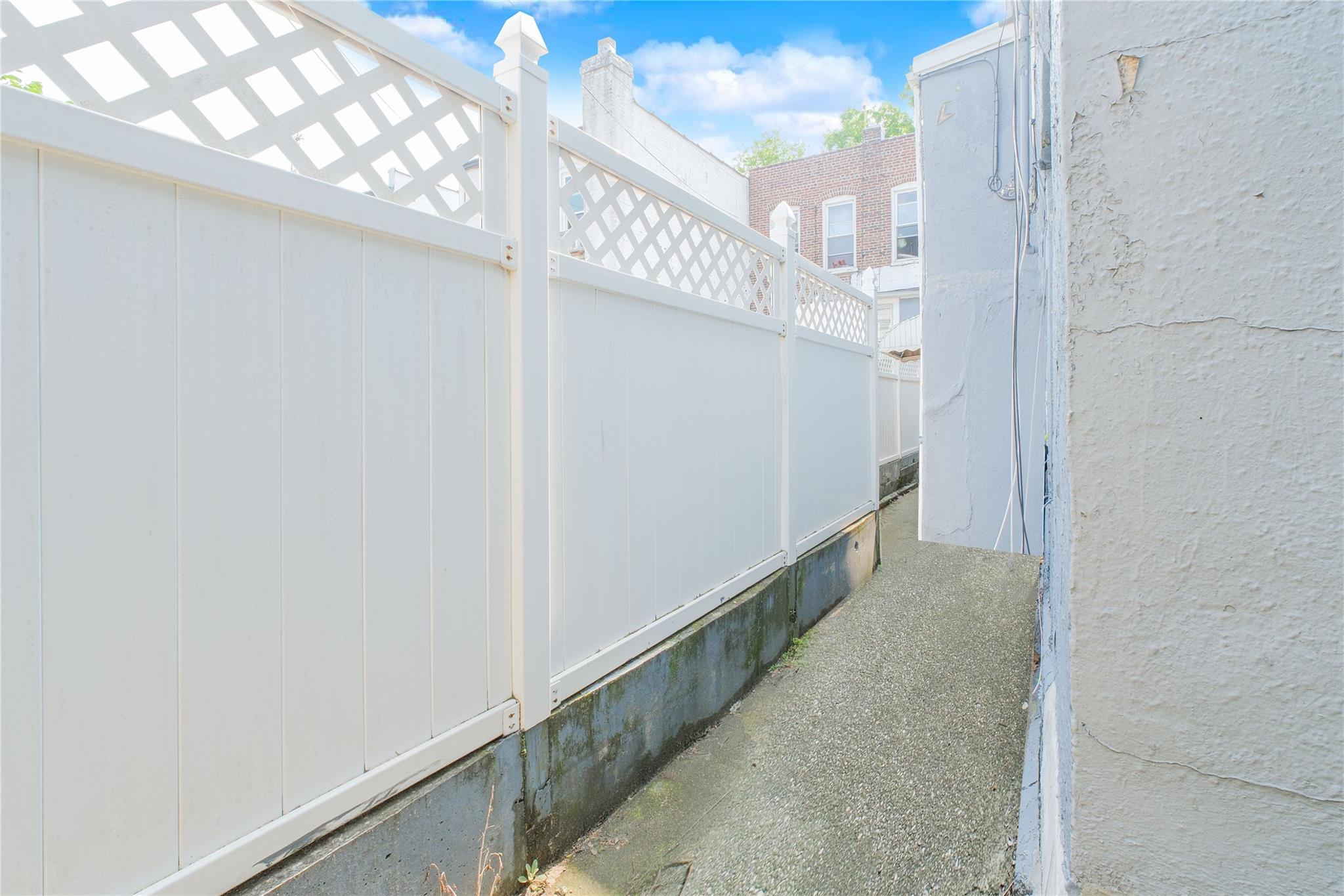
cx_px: 672
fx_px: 560
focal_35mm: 15
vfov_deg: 77.3
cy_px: 448
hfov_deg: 100.4
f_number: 10
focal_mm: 10
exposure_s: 1/80
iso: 500
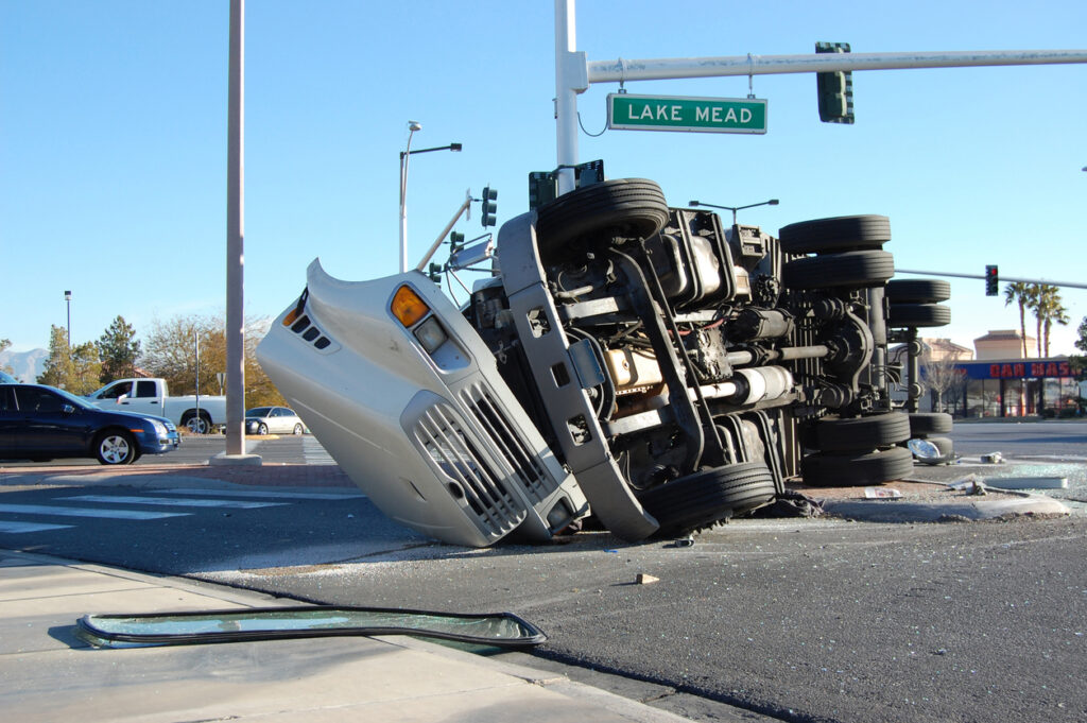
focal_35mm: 45
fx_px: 1358
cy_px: 362
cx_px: 544
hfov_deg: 43.6
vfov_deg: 29.8
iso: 200
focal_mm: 30
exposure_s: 1/250
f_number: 8
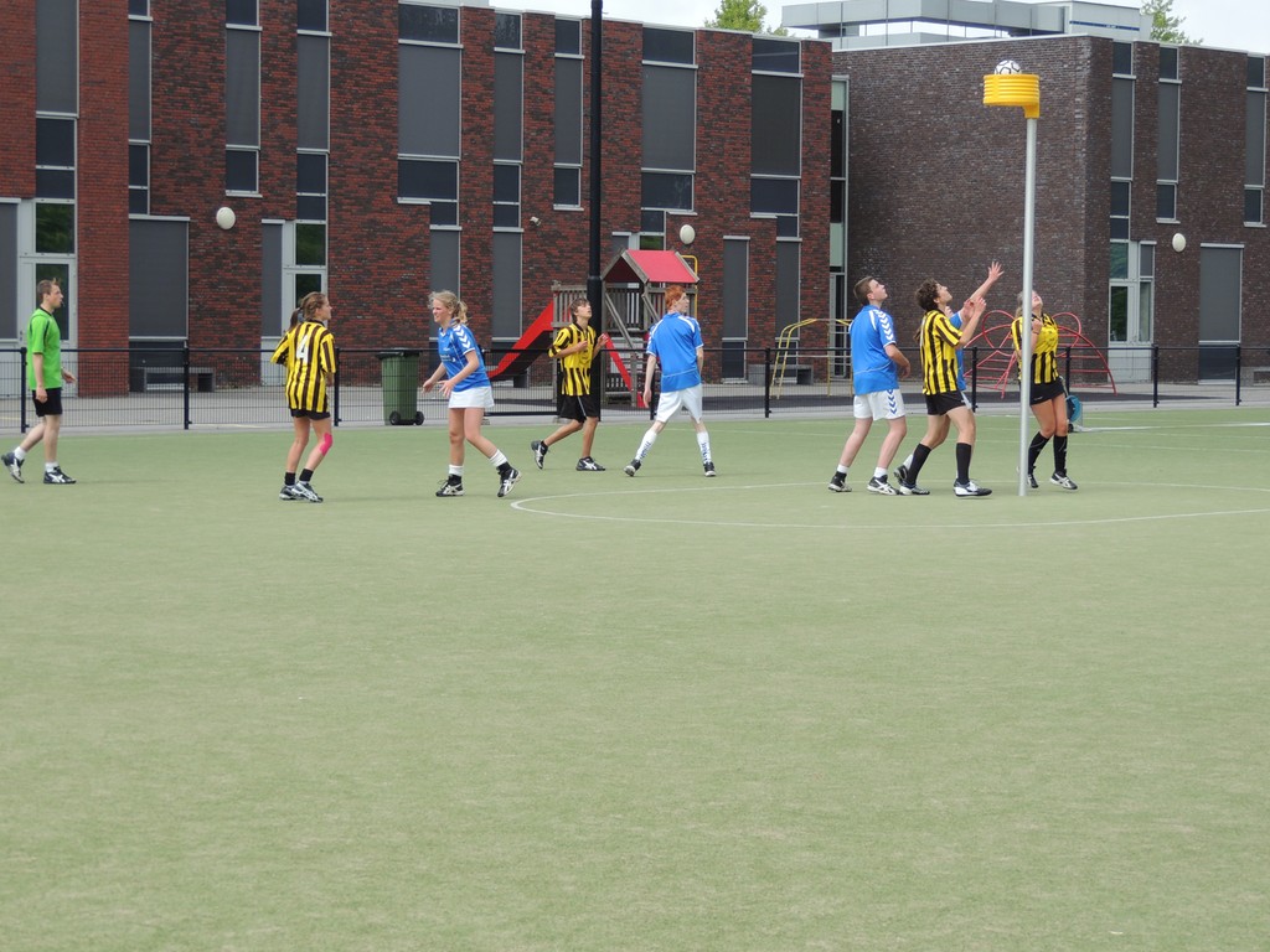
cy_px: 476
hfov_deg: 21.8
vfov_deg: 16.4
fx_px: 3302
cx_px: 635
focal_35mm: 90
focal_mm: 16
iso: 100
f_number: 4.1
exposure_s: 1/400
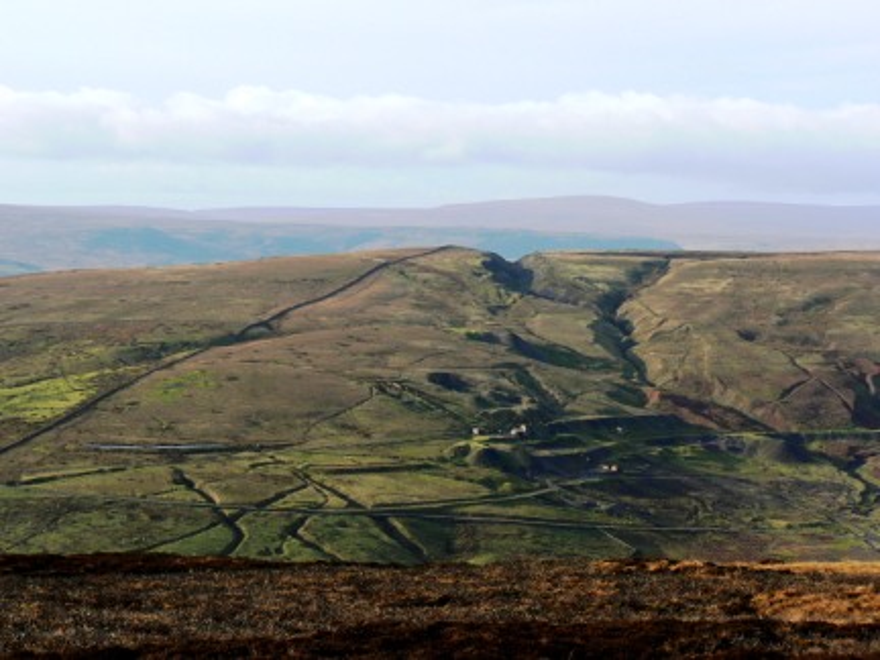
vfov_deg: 13.0
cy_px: 330
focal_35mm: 114
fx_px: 2898
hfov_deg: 17.3
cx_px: 440
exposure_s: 1/250
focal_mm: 19
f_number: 5.6
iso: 80
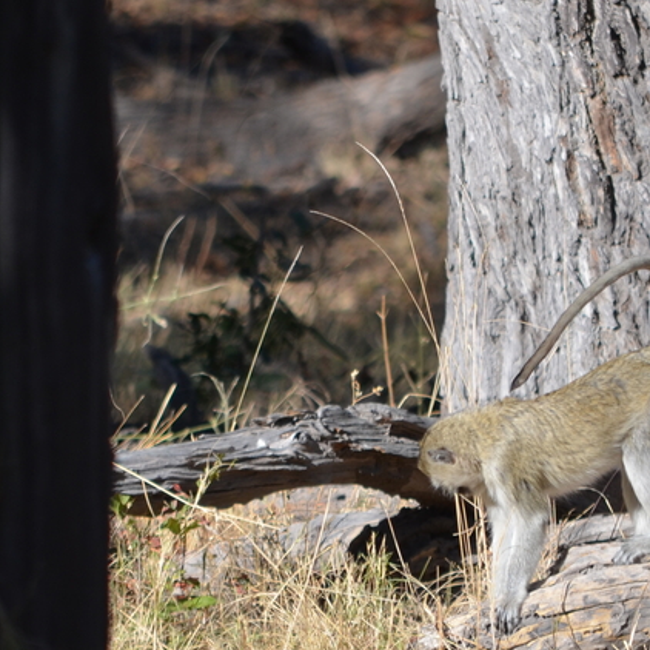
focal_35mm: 1157
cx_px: 345
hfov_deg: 1.5
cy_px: 504
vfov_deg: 1.5
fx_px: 24580
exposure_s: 1/640
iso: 200
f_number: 6.3
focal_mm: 300
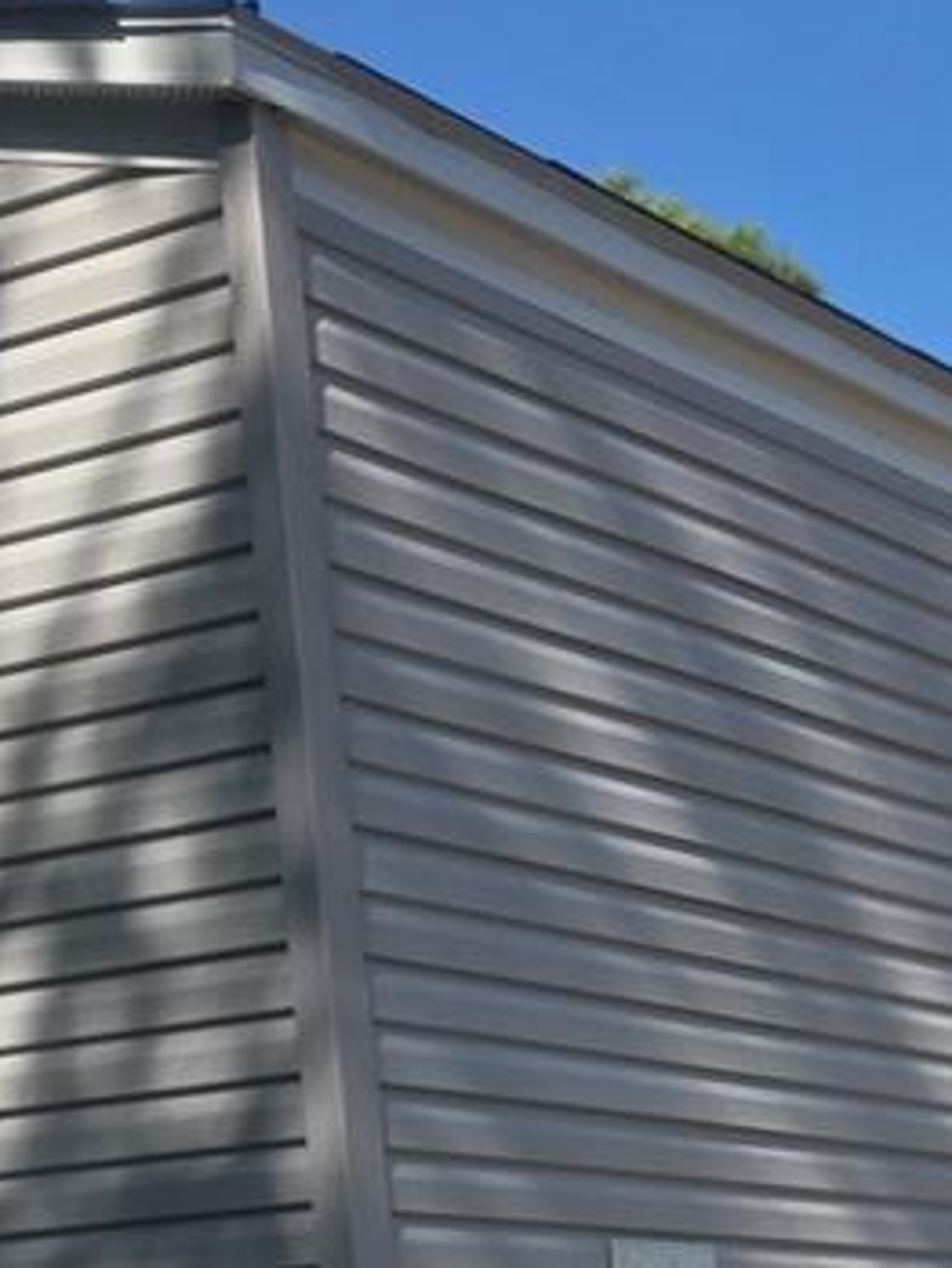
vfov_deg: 22.1
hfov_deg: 16.2
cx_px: 1621
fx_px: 2895
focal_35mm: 79
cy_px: 1675
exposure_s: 1/4539
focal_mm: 6.3
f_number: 1.7
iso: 80
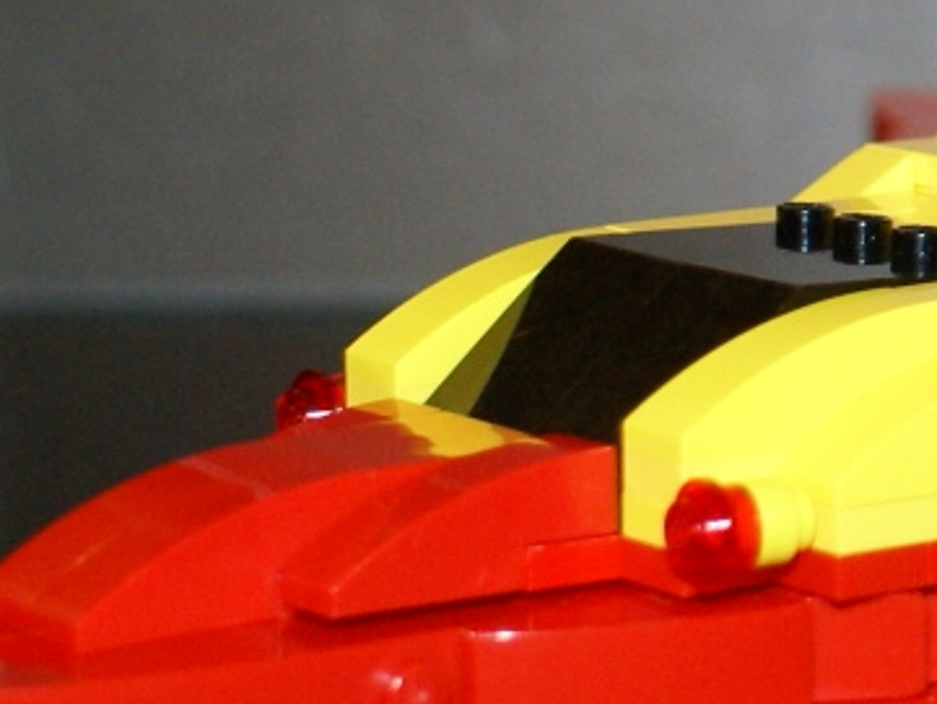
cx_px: 1633
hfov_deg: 10.2
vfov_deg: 8.1
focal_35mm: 184
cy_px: 78
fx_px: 4982
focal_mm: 24
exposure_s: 1/60
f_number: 4.5
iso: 400
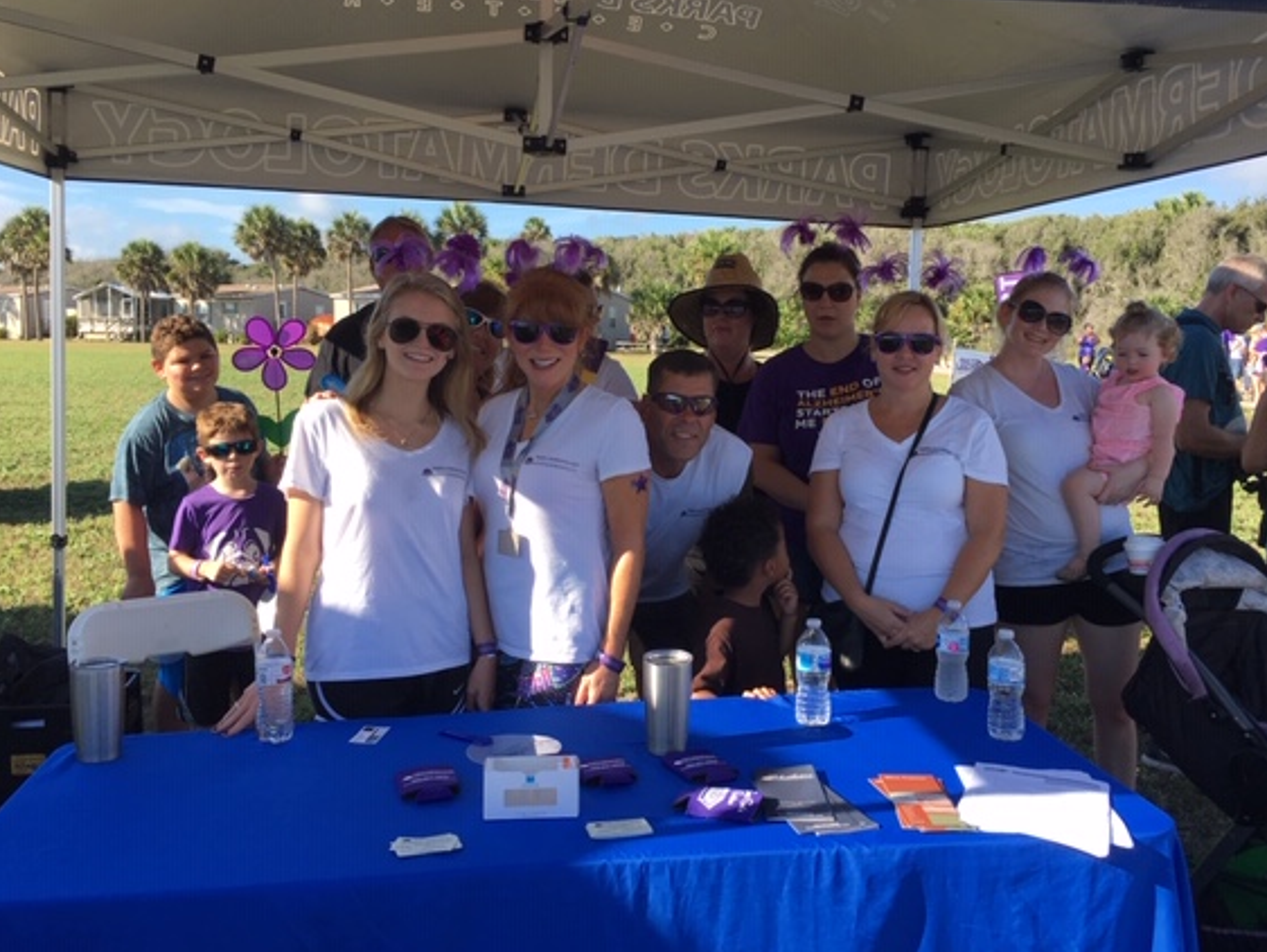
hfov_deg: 55.3
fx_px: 1208
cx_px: 670
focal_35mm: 33
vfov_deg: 42.9
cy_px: 433
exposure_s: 1/680
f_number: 2.2
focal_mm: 4.15
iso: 25
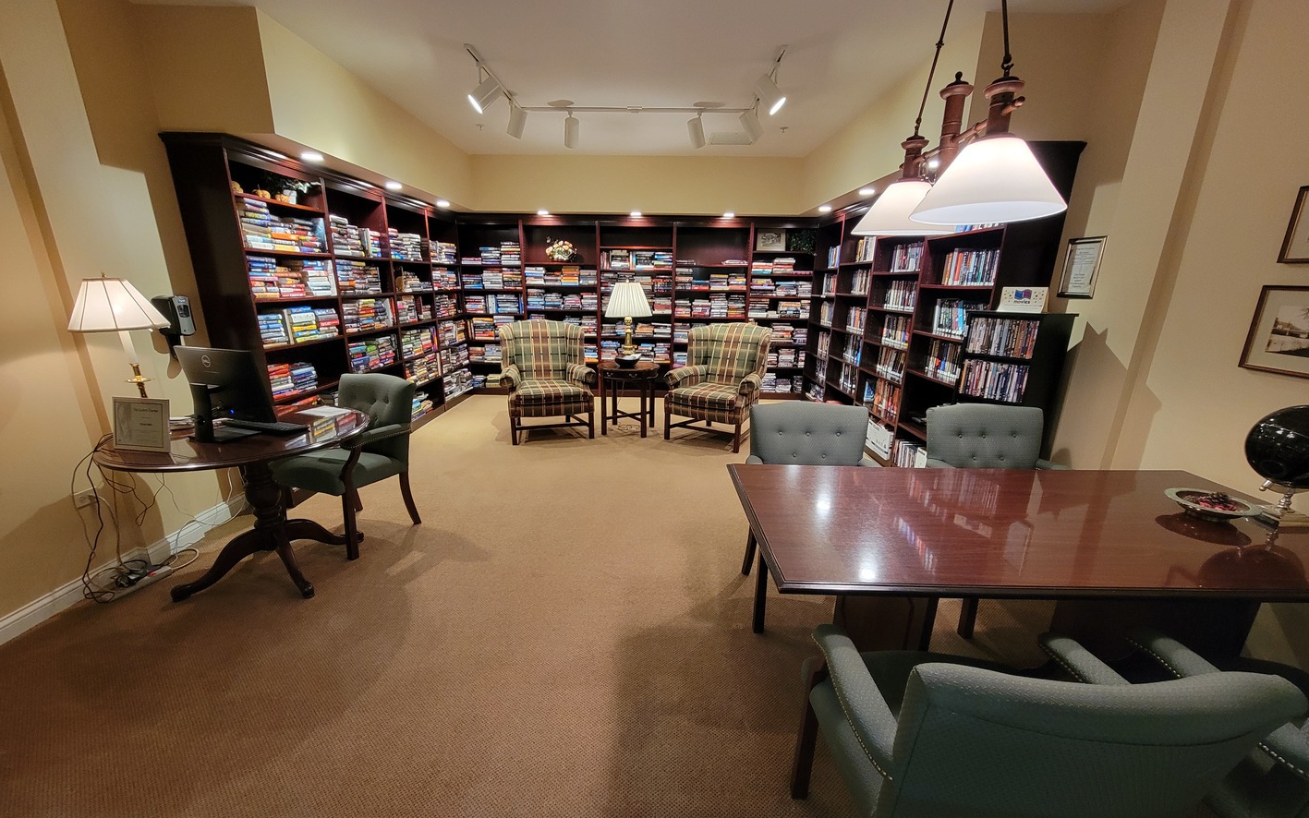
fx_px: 500
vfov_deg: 78.4
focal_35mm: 14
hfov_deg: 105.3
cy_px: 453
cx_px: 646
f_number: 2.2
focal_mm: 2.2
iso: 400
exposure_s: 1/30
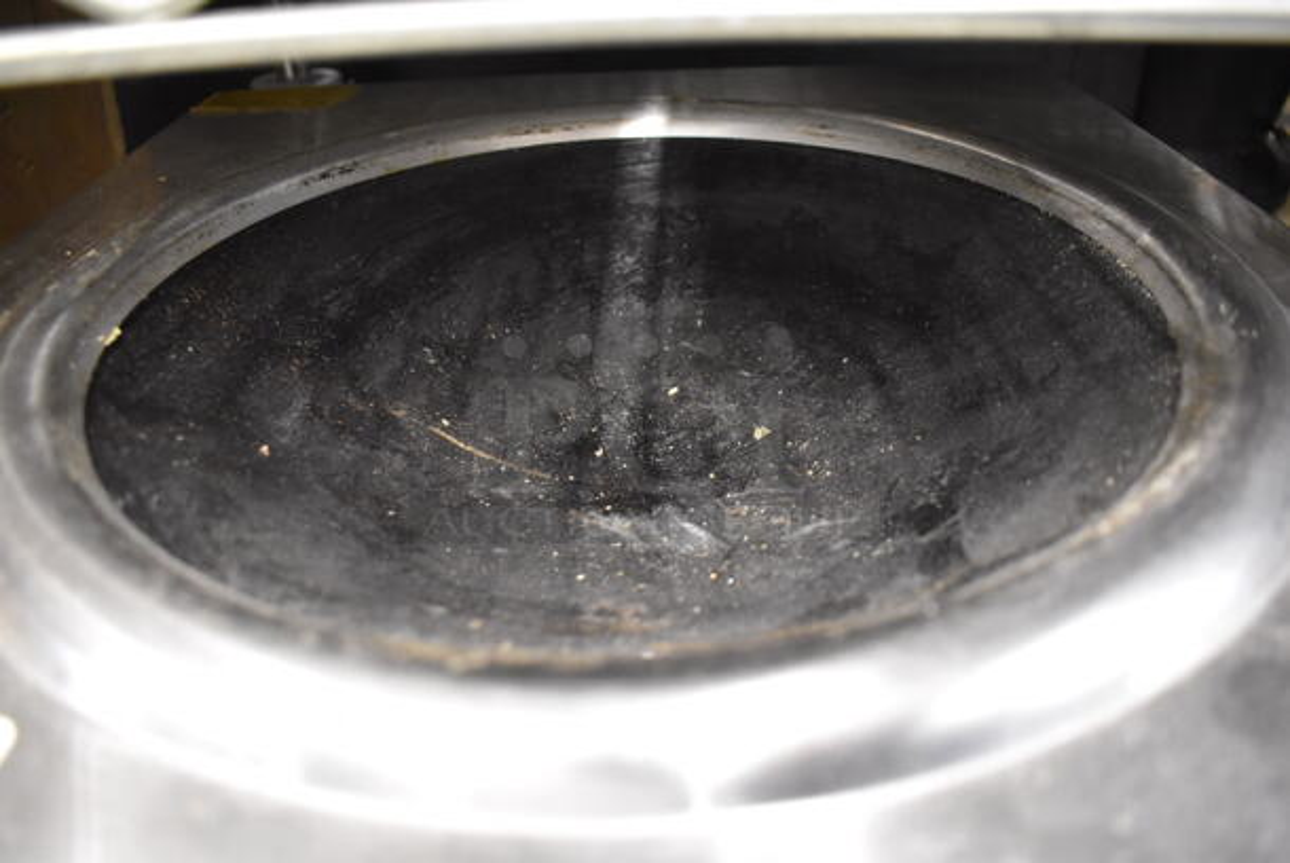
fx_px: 968
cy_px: 432
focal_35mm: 27
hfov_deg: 67.3
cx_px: 645
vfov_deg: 48.0
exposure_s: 1/30
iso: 3200
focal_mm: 18
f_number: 3.5
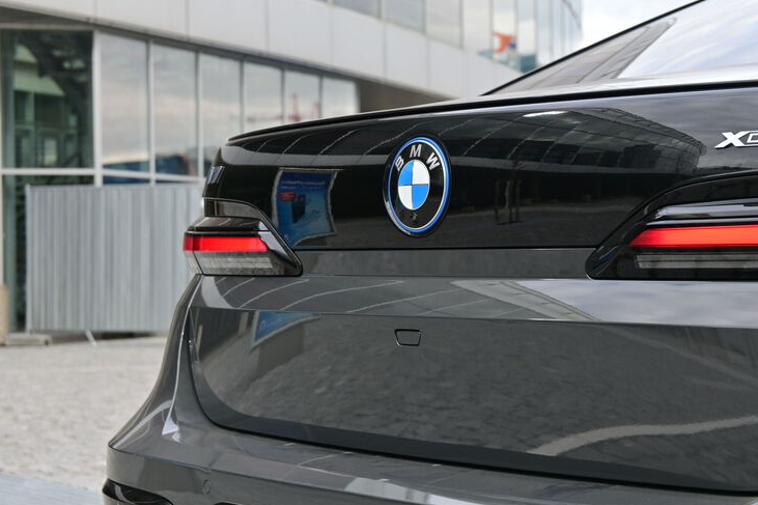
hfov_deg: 23.9
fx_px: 1789
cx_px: 408
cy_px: 258
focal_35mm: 85
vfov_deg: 16.1
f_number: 6.3
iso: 100
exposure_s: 1/125
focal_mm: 50
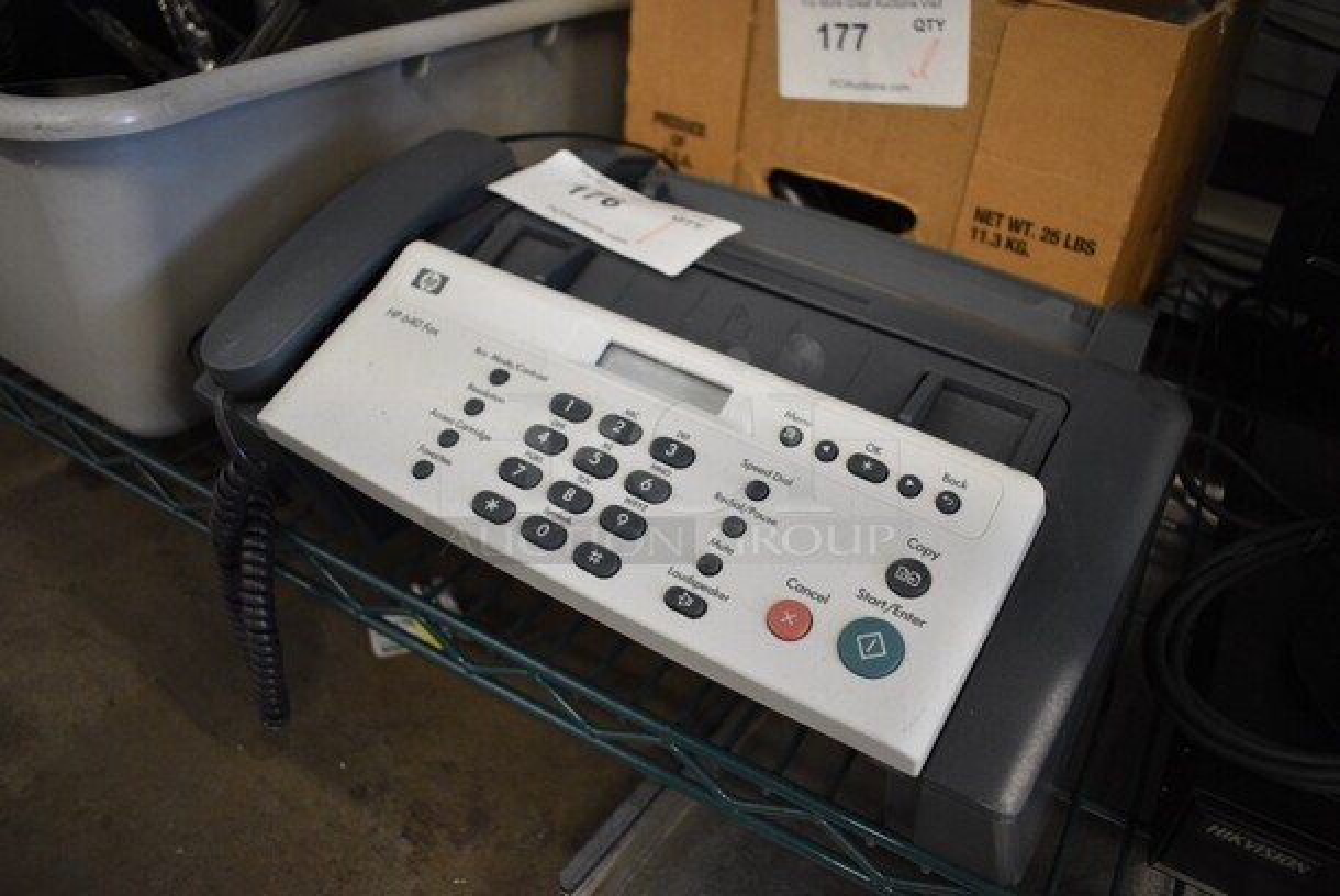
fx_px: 1006
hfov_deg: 67.3
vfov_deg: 48.0
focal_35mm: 27
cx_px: 670
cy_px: 448
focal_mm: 18
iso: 1600
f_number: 3.5
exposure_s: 1/125
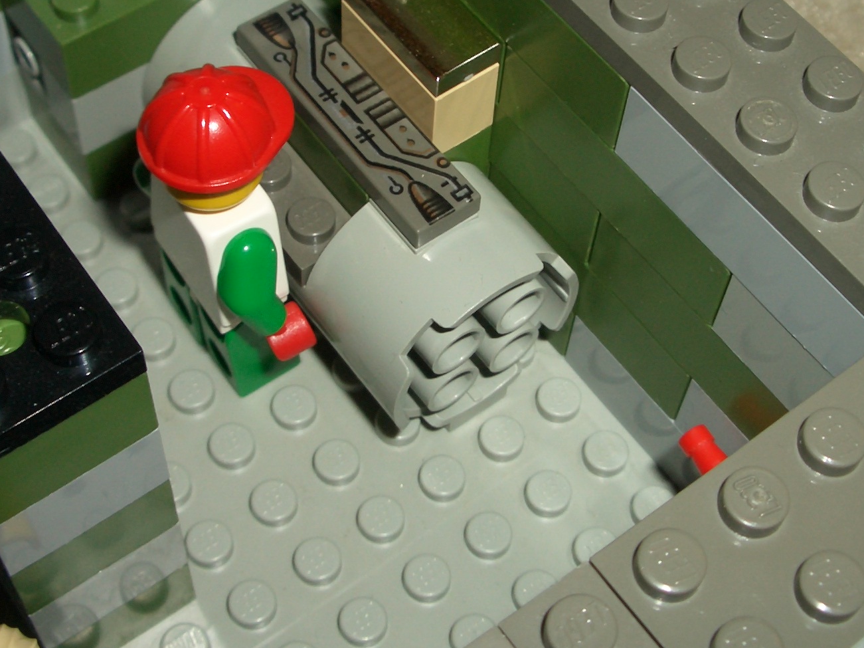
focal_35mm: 62
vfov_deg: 23.5
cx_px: 420
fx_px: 1547
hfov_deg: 31.2
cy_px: 199
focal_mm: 5.8
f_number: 4.3
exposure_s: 1/60
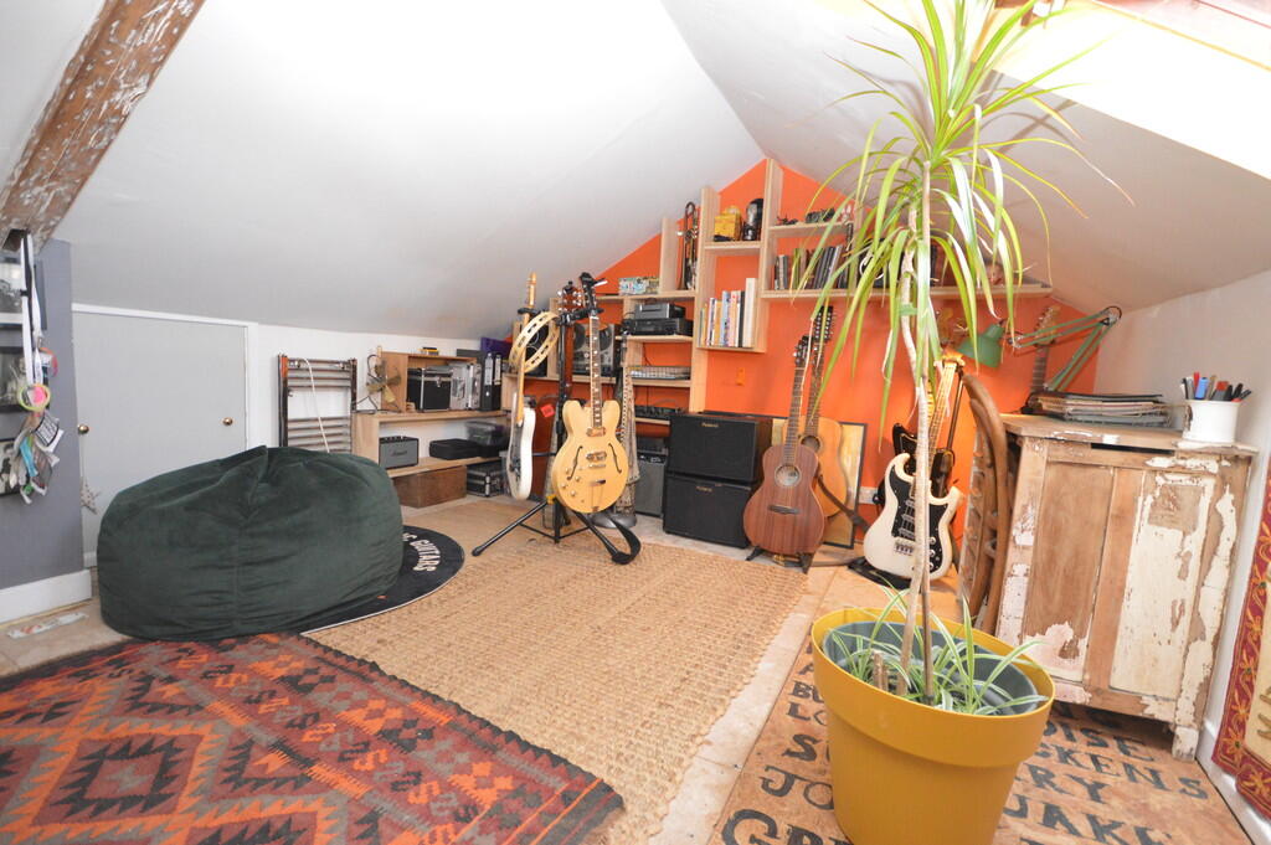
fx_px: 529
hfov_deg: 100.4
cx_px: 636
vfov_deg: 77.2
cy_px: 422
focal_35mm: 15
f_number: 4
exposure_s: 1/60
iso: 3200
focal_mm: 10
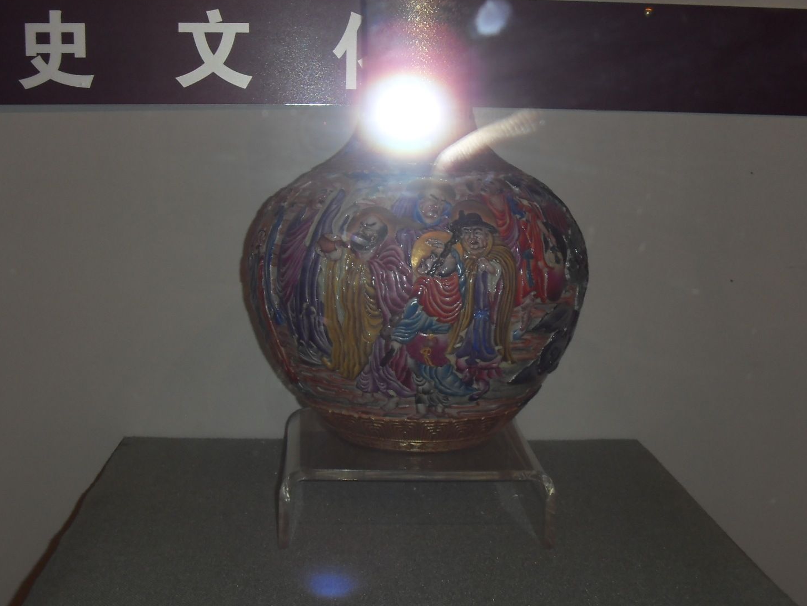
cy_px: 357
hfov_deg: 34.9
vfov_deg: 26.5
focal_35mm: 55
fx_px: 1282
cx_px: 371
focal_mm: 6.6
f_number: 3.5
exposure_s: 1/45
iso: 100
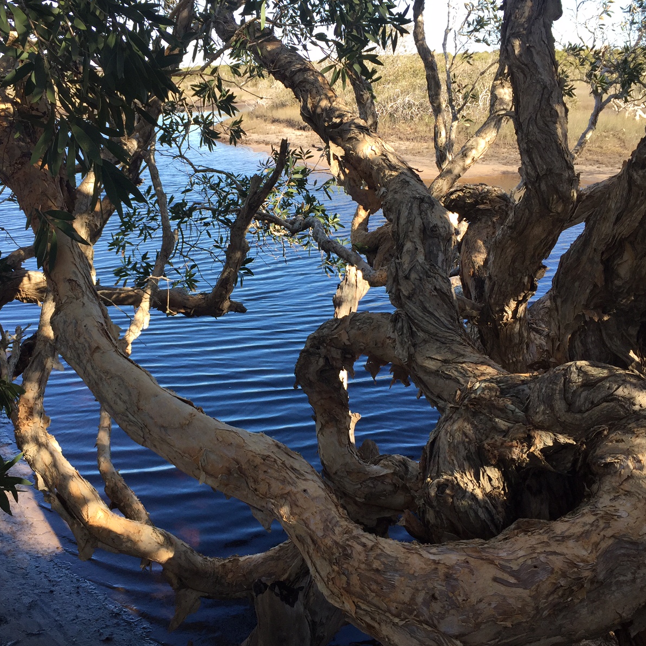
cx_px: 277
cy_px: 328
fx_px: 739
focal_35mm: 35
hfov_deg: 47.1
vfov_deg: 47.2
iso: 32
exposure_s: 1/430
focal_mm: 4.15
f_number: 2.2
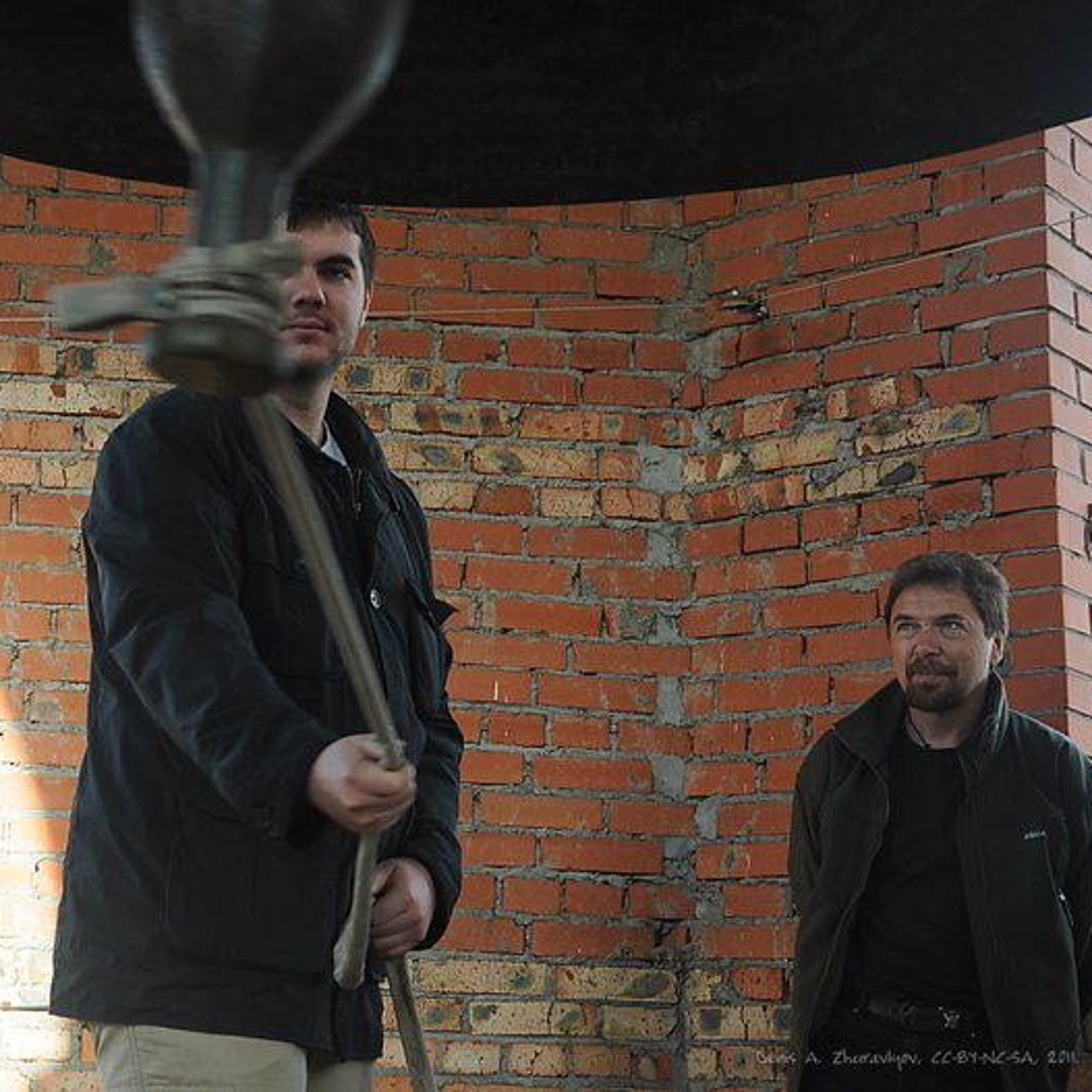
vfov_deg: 25.5
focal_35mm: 68
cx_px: 321
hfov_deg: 25.3
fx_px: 2414
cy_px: 544
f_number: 8
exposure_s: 1/160
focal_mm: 35
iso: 400
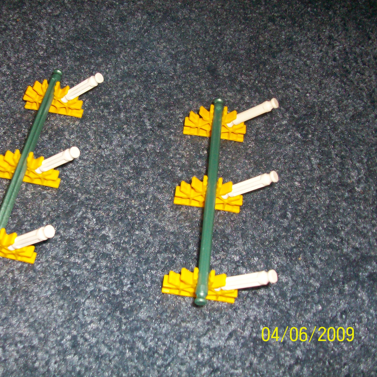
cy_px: 188
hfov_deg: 40.4
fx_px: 505
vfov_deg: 40.9
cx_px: 124
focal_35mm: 41
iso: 160
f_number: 2.8
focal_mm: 5.7
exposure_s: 1/60
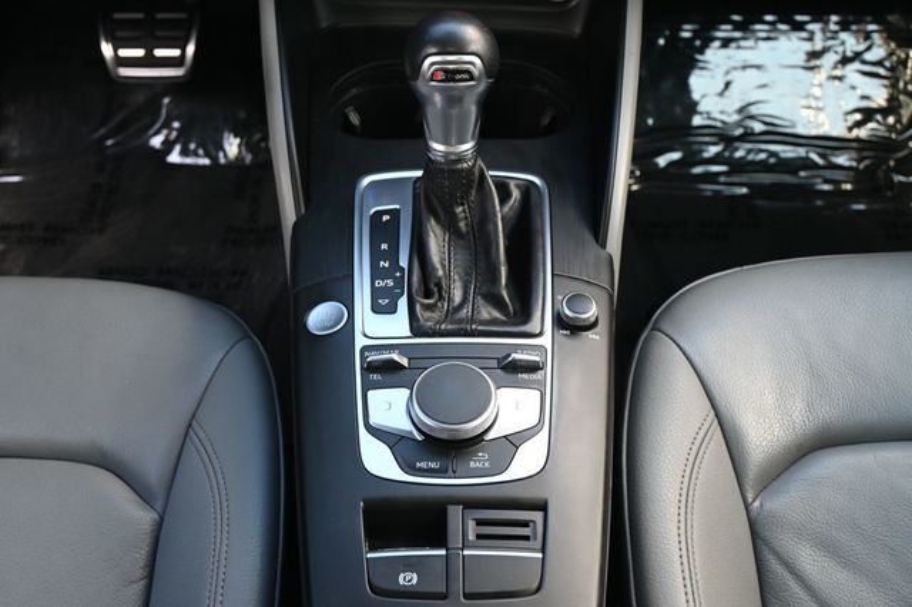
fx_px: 1044
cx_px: 456
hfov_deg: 47.2
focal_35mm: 41
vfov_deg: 32.4
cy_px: 304
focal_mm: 27.5
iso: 900
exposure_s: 1/125
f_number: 4.5
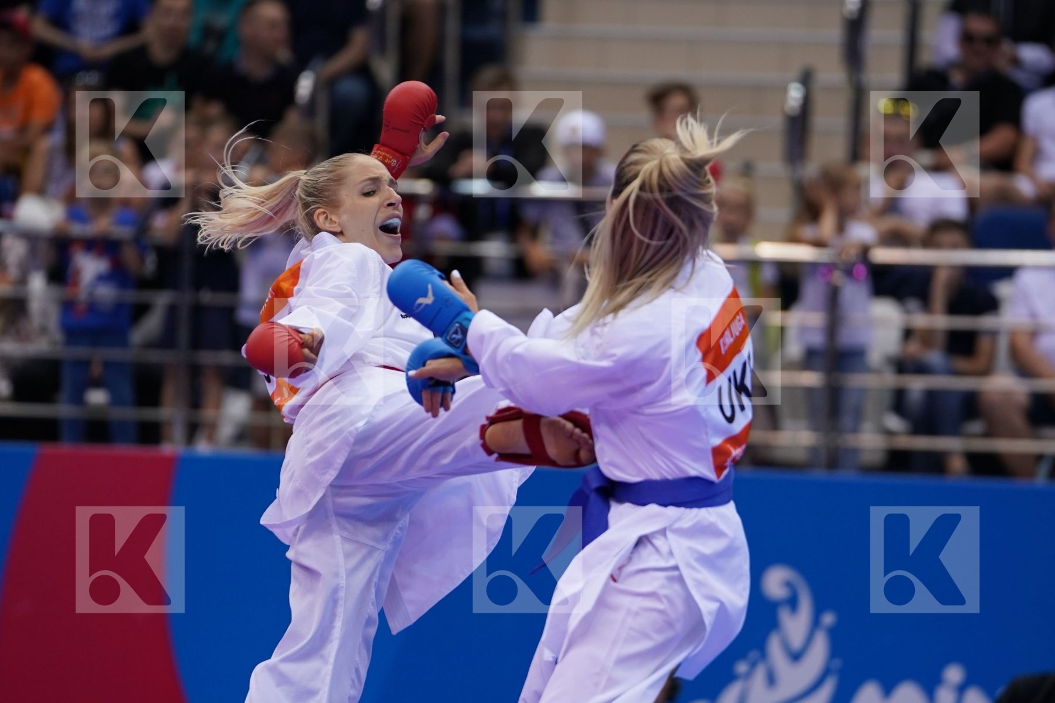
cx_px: 528
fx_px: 8791
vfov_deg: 4.6
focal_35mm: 300
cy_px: 352
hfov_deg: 6.9
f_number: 2.8
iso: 1000
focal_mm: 200
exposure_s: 1/1000
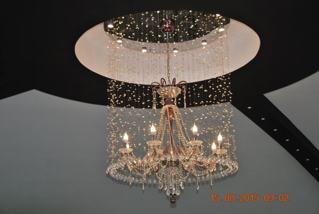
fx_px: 506
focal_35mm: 57
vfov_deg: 23.8
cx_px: 160
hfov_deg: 35.0
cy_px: 107
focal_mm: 38
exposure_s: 1/100
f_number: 4.2
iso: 200
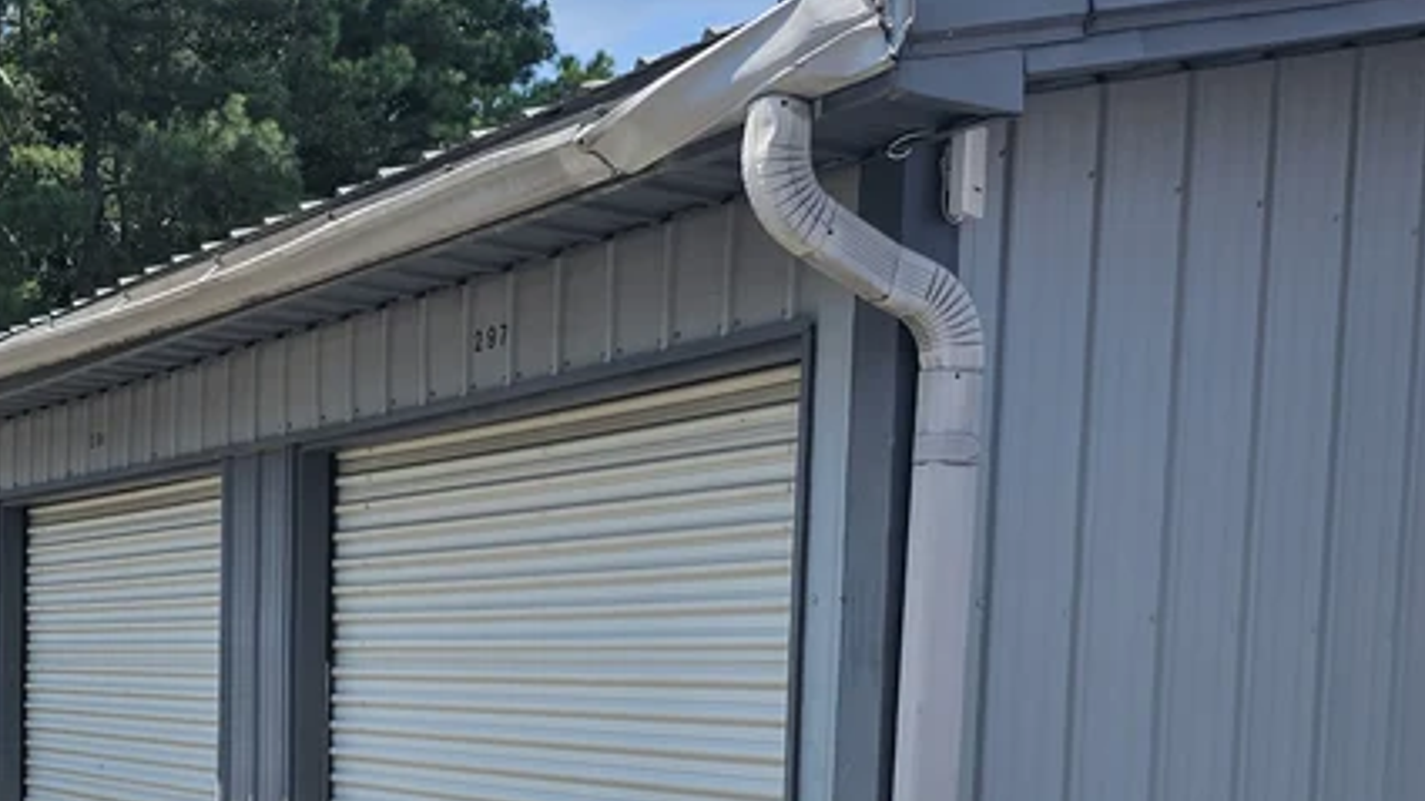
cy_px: 791
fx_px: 2229
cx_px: 426
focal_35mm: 59
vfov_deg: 19.8
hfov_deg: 35.0
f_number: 1.7
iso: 10
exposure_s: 1/748
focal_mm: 6.3
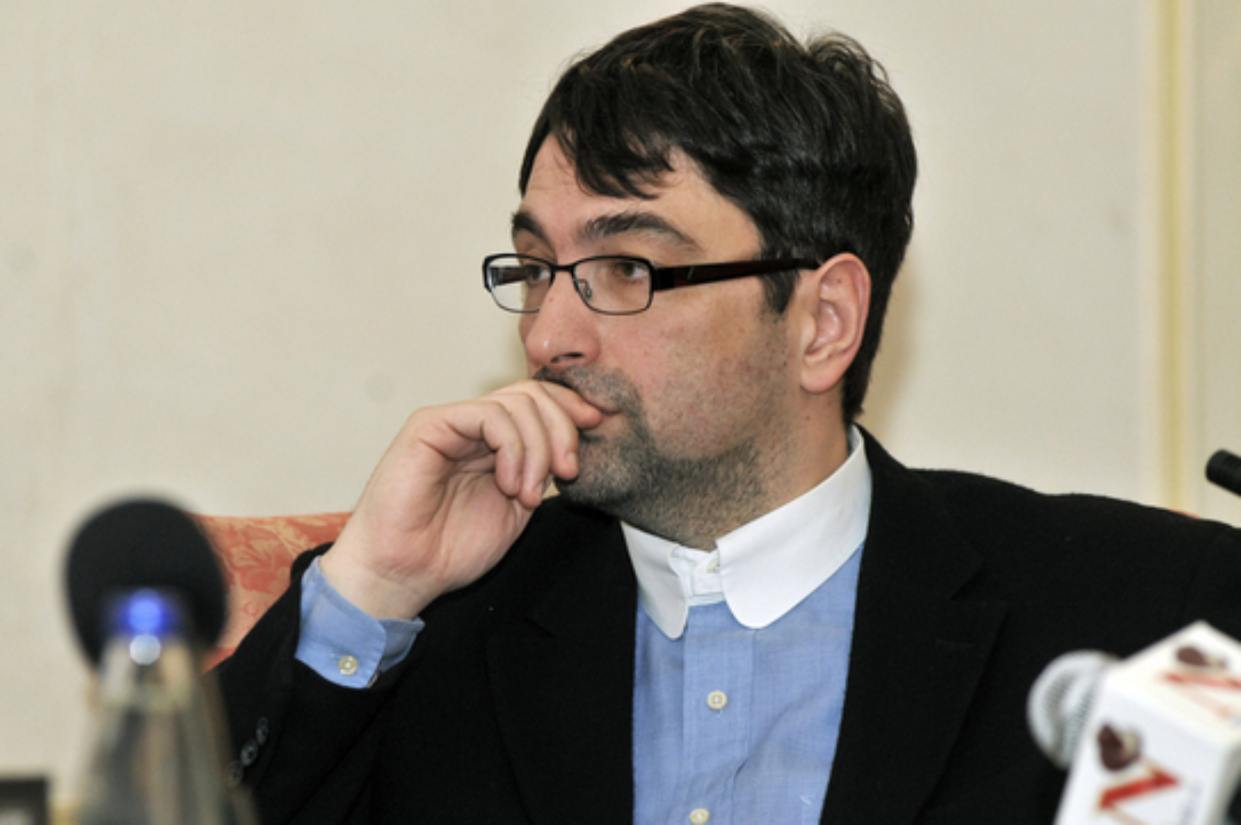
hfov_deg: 8.6
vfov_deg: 5.7
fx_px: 8266
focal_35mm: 240
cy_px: 412
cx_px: 620
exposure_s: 1/125
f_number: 5
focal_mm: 160
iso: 640
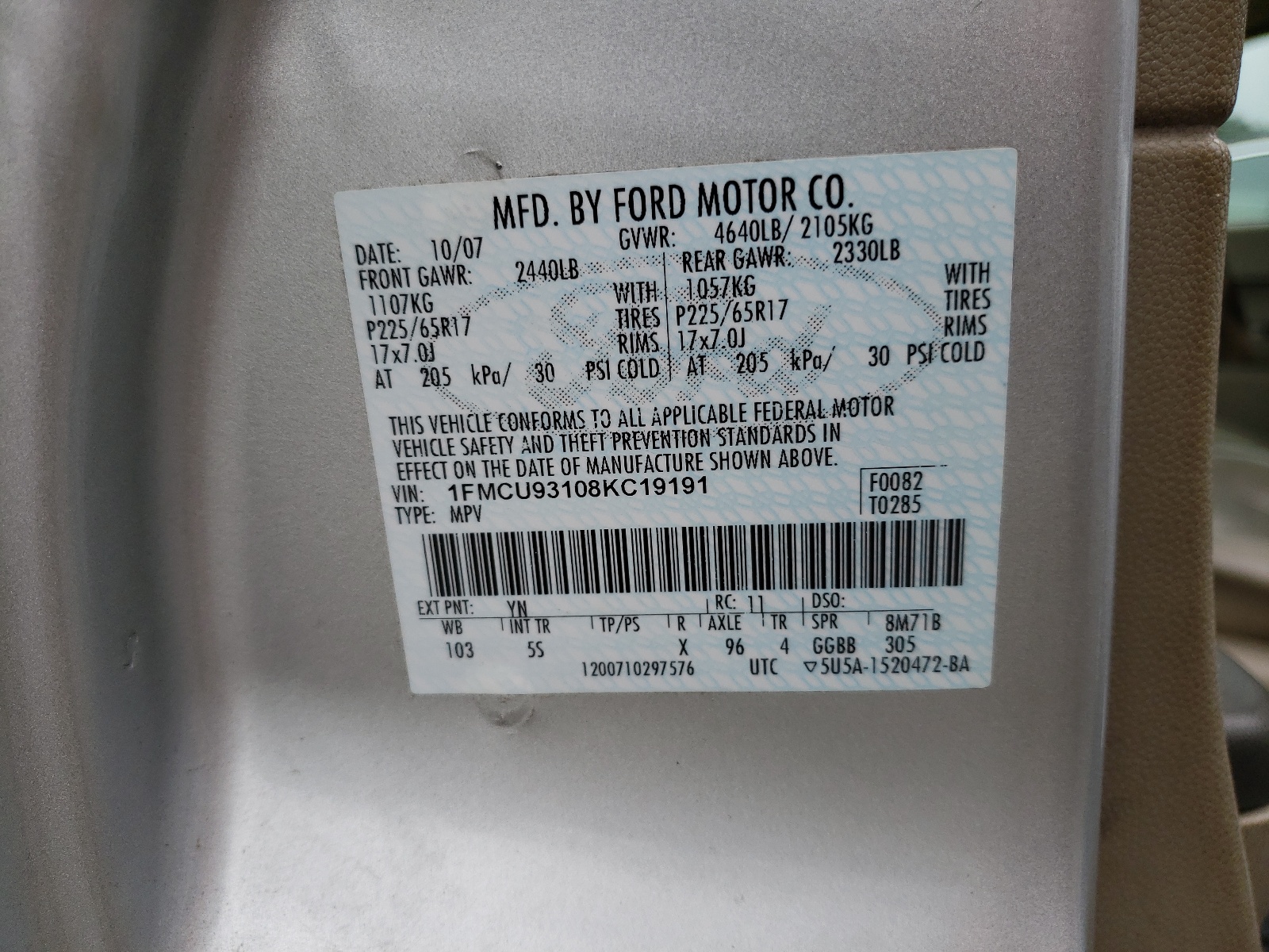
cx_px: 634
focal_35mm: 26
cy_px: 476
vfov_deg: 53.1
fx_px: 953
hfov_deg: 67.3
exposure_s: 1/1111
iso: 50
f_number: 1.5
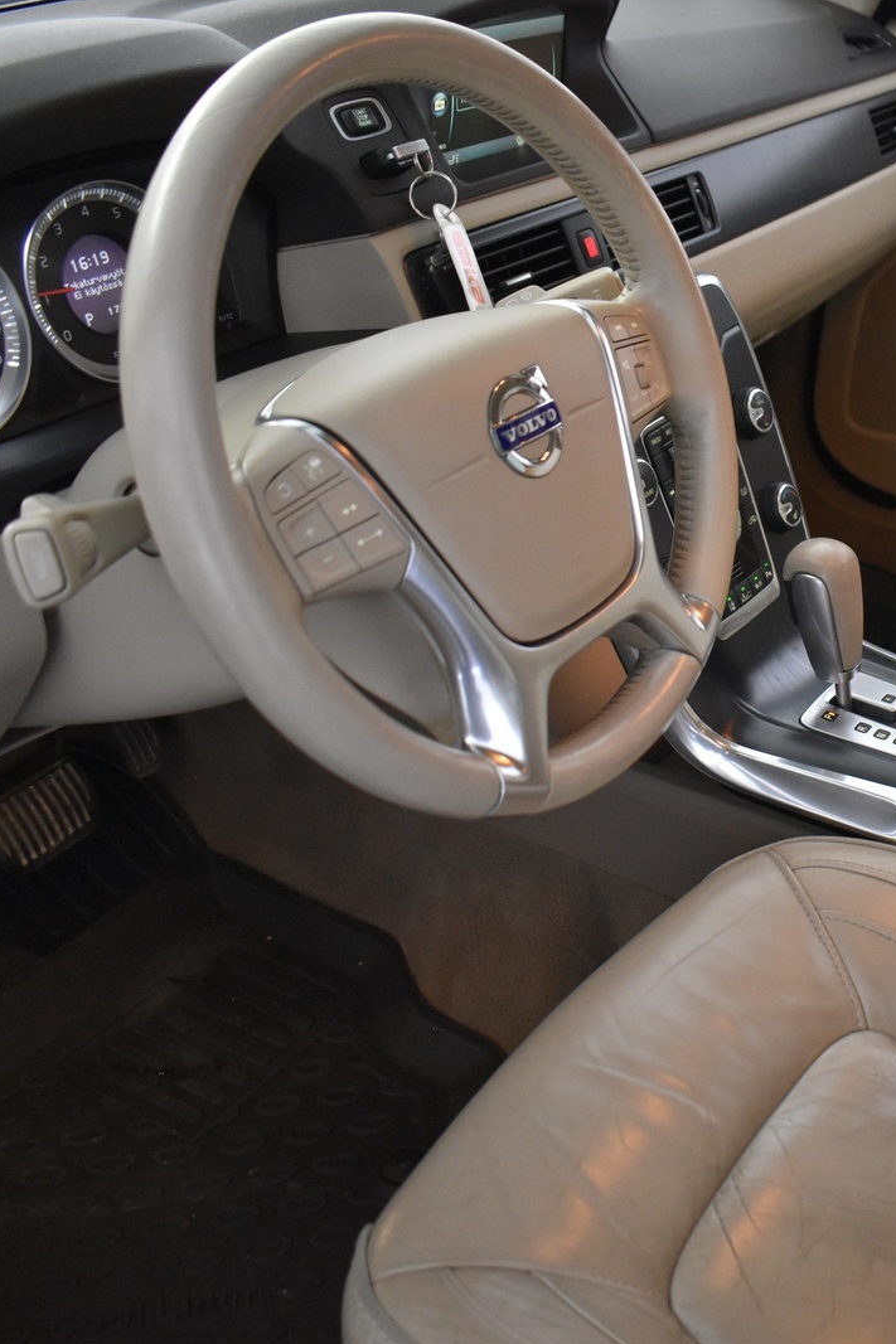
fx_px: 1531
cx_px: 854
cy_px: 668
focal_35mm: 41
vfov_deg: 47.4
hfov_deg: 30.7
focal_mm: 18
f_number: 3.5
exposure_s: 1/60
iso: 3200
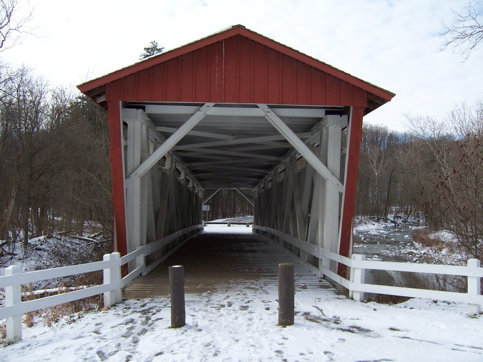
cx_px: 242
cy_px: 181
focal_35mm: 33
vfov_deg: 42.9
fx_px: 460
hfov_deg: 55.4
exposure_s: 1/750
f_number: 3.4
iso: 80
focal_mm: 5.5
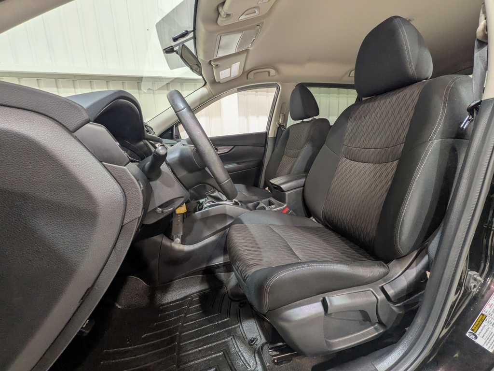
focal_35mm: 14
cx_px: 247
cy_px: 186
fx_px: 200
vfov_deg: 85.7
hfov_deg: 102.1
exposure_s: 1/33.3
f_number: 2.2
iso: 94
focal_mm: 1.83
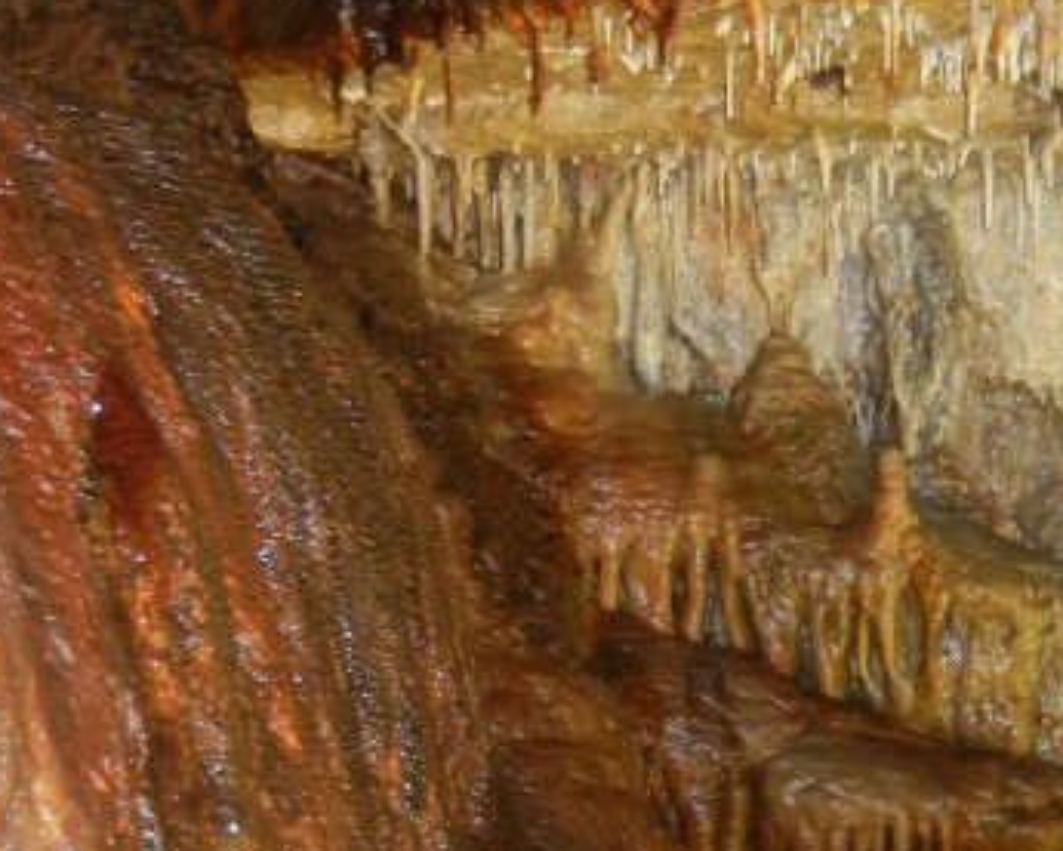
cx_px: 992
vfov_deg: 17.5
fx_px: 2737
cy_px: 722
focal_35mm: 87
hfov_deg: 21.4
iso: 391
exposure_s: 1/30
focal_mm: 5.4
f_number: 3.5
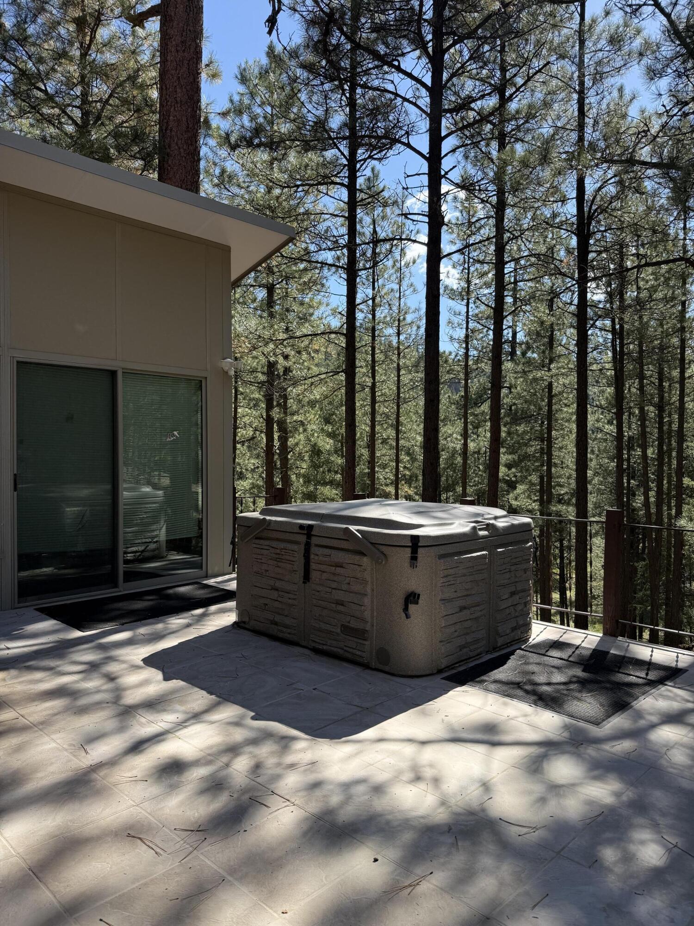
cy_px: 463
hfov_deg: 56.8
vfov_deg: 71.6
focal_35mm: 24
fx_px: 642
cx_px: 347
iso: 100
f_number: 1.78
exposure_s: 1/1949
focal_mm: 6.76
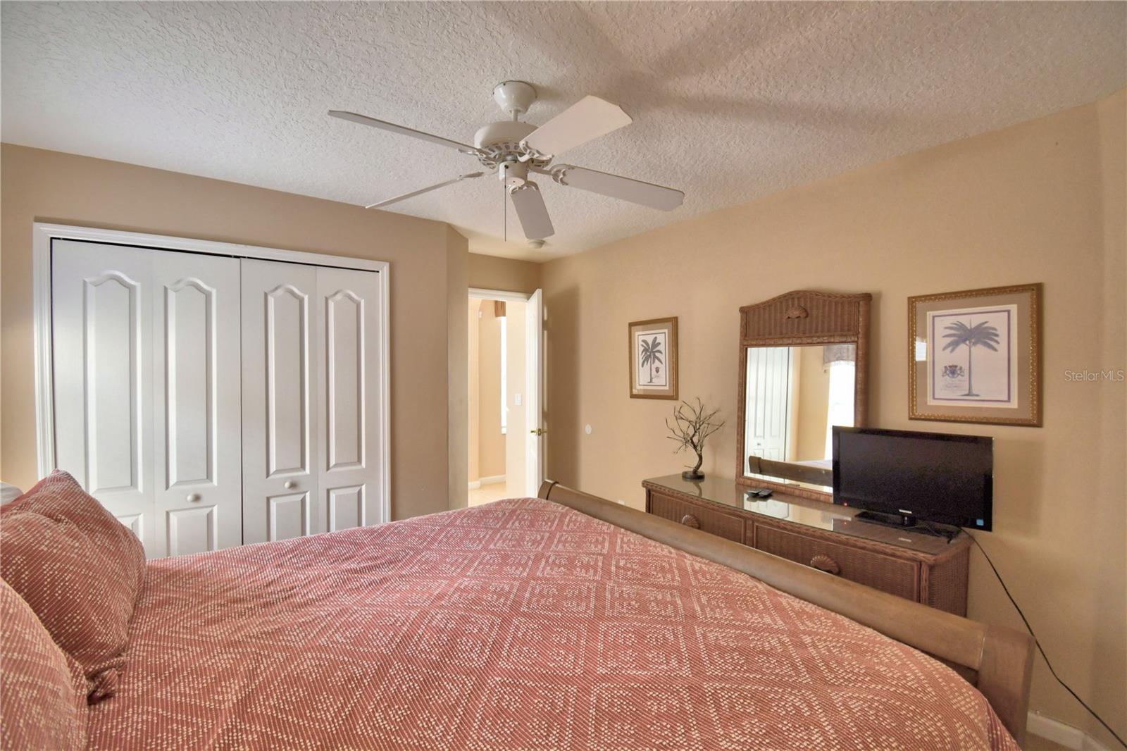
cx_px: 564
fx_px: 469
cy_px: 376
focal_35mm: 15
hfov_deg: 100.4
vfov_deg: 77.3
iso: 500
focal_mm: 10
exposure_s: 1/30
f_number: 4.5
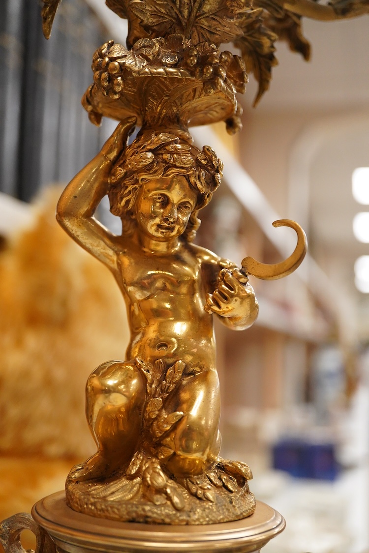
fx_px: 692
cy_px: 276
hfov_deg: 29.9
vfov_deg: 43.6
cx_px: 184
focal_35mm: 45
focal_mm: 30
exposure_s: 1/400
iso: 2500
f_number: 3.5
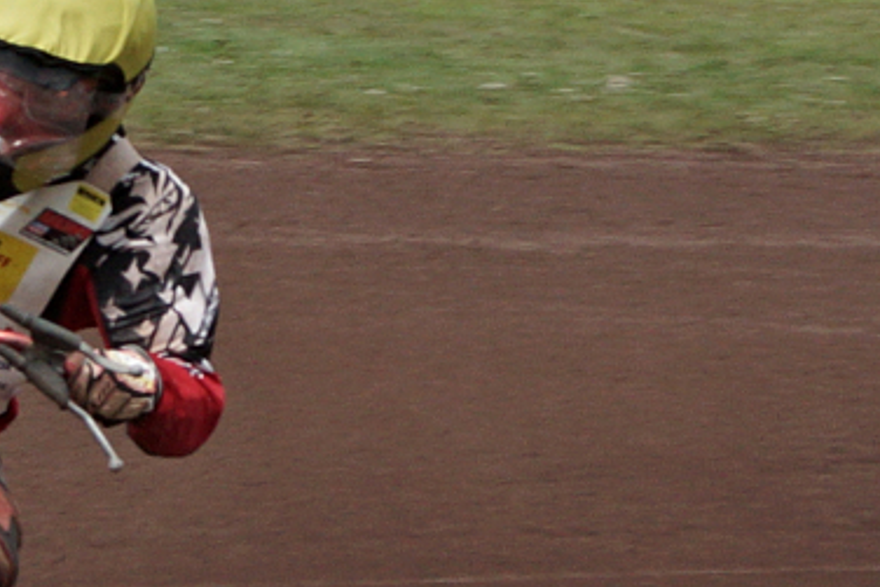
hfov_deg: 4.1
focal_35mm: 503
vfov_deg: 2.7
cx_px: 424
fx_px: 12290
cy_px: 578
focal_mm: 105
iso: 320
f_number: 10
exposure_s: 1/500
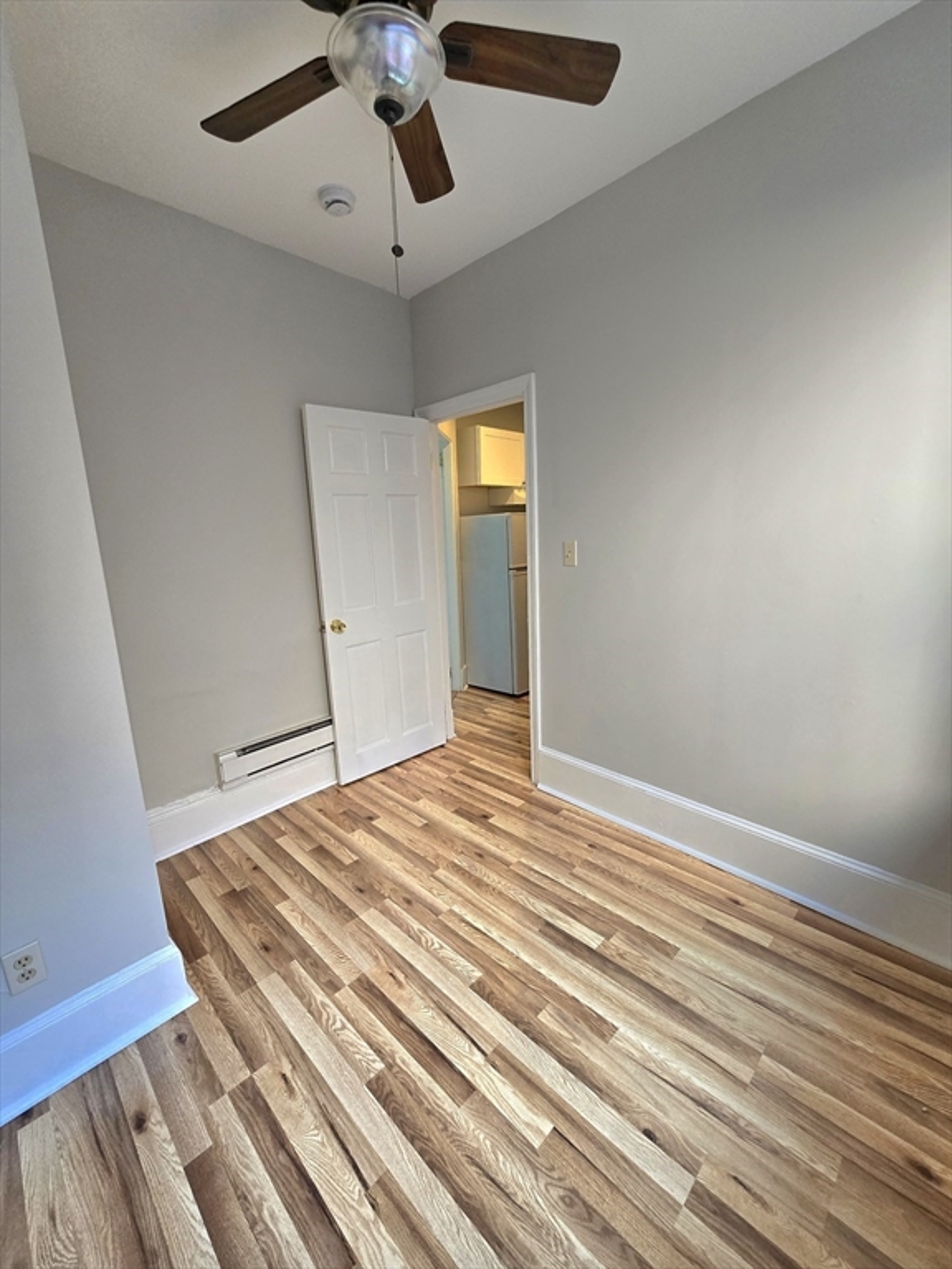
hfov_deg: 89.9
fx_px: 477
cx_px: 476
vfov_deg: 106.2
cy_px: 634
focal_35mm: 13
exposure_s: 1/60.2
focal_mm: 2.2
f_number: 2.2
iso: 160
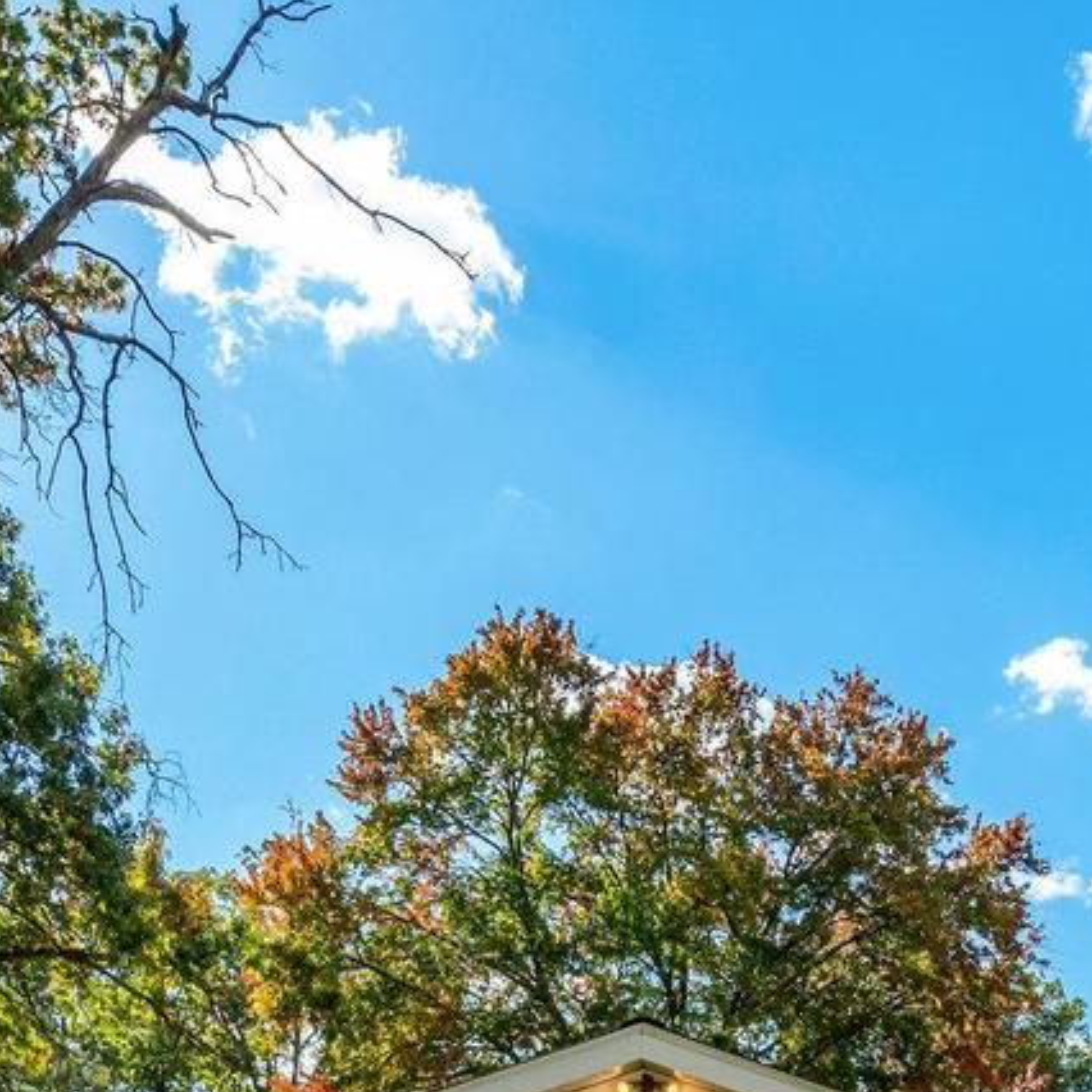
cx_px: 633
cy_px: 1228
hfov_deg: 36.7
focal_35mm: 46
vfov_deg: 32.1
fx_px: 1642
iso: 1250
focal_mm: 16
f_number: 8
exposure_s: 1/1250
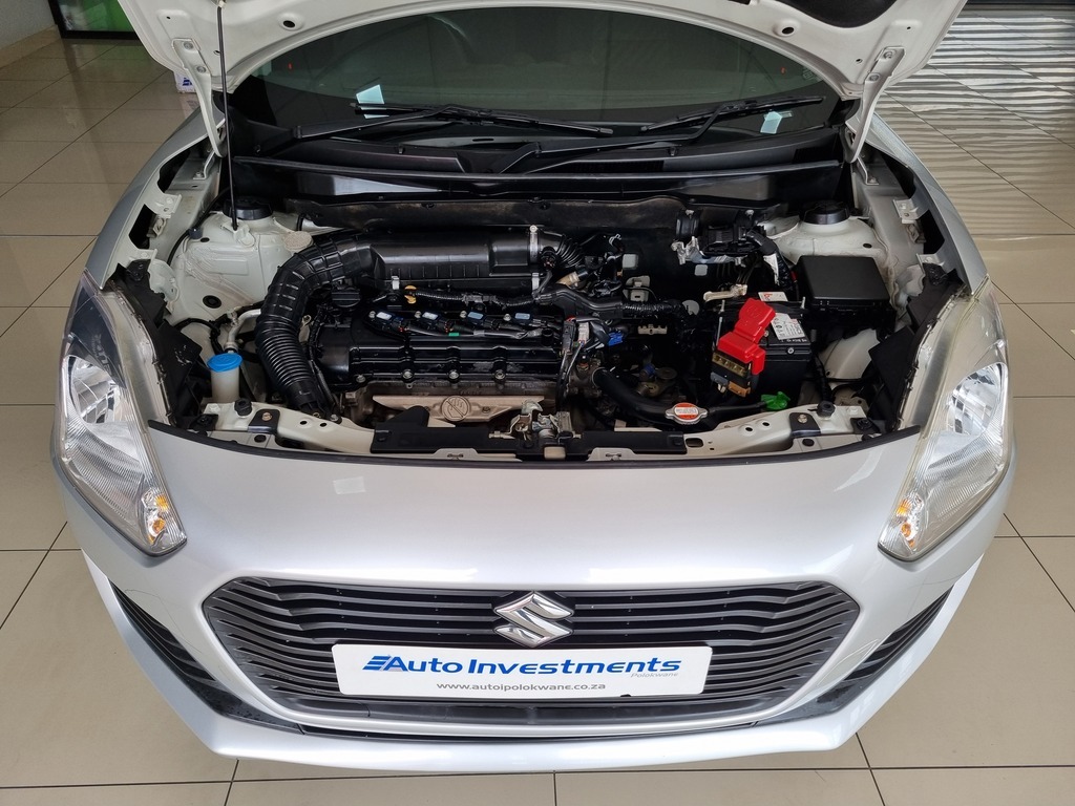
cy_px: 403
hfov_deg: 67.3
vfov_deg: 53.1
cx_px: 538
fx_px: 807
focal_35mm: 26
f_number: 1.8
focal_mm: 5.4
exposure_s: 1/289
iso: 50
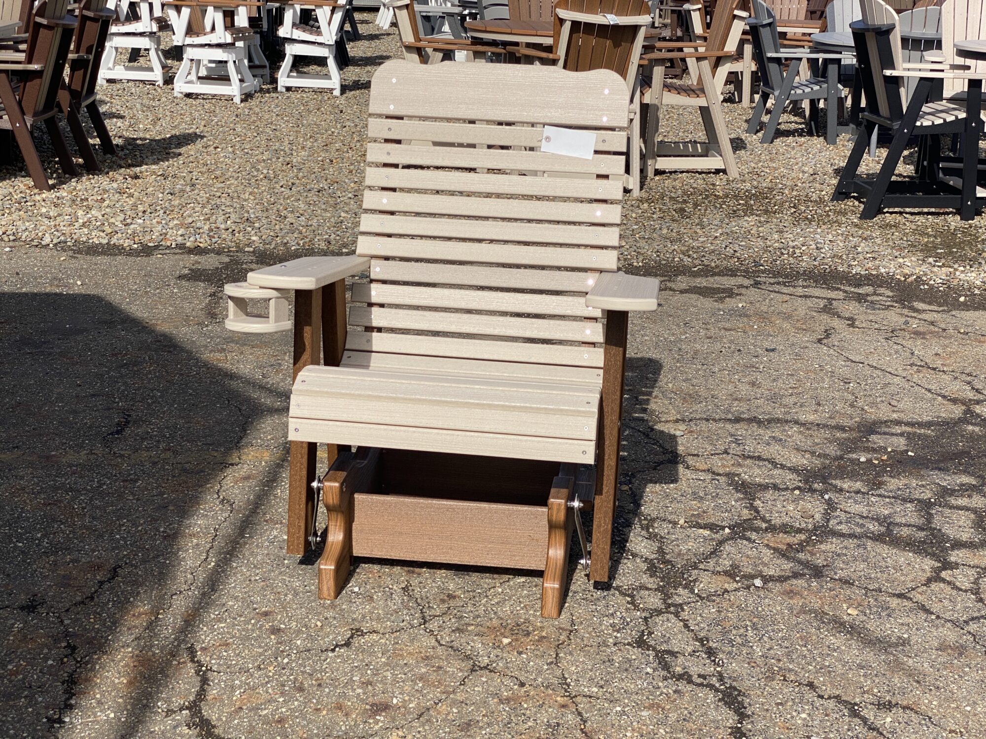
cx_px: 493
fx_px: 1481
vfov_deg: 28.0
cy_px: 370
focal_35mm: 52
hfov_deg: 36.8
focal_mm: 6
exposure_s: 1/1845
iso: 20
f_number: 2
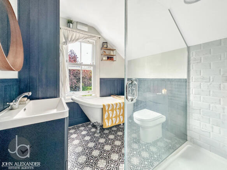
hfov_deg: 102.1
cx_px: 114
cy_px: 85
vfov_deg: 85.7
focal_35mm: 14
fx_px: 92
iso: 125
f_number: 2.2
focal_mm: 2.22
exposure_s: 1/100
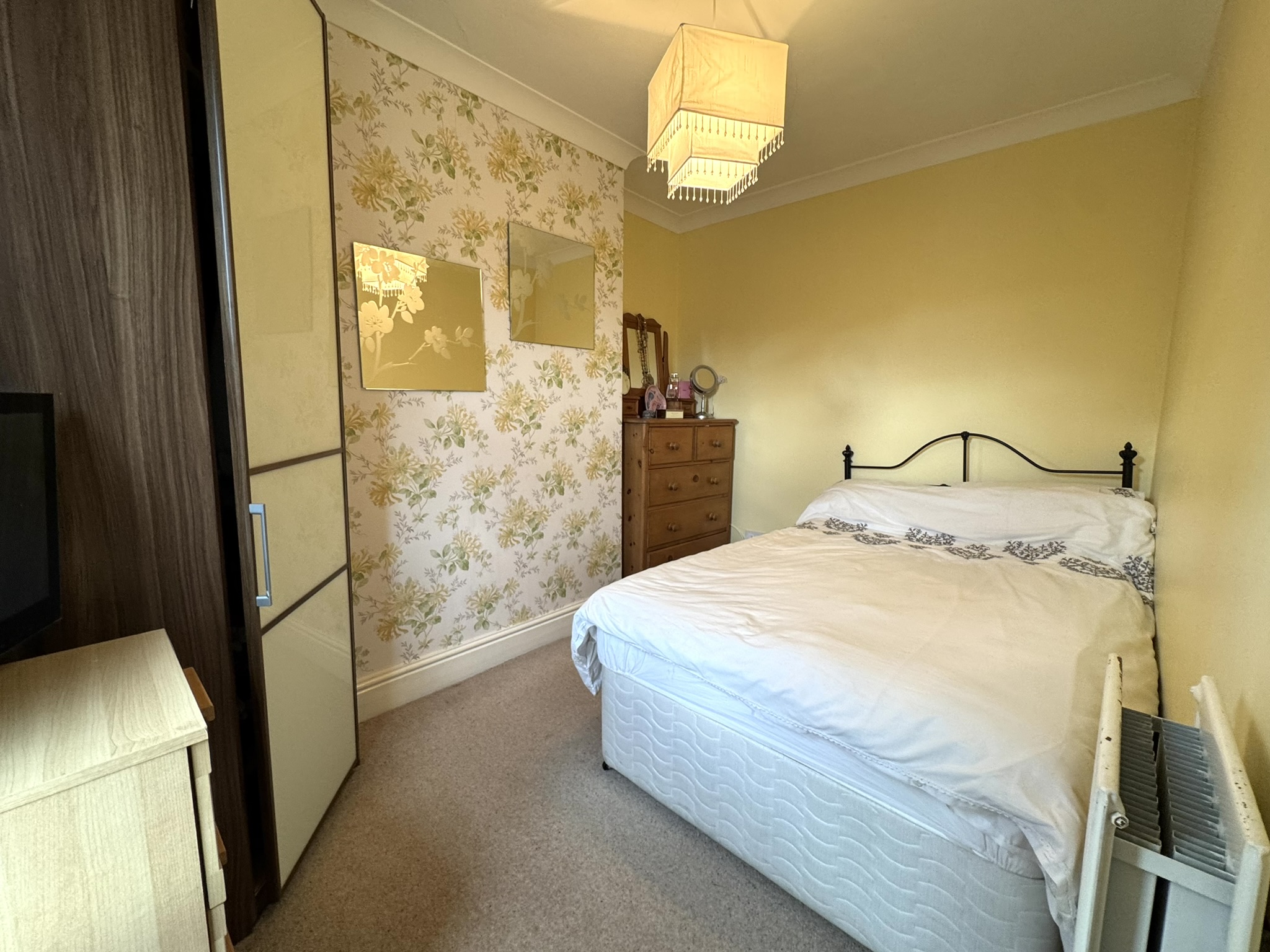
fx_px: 514
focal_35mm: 14
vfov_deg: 85.7
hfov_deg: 102.1
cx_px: 635
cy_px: 476
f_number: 2.2
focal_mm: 2.22
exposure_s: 1/50
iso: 200
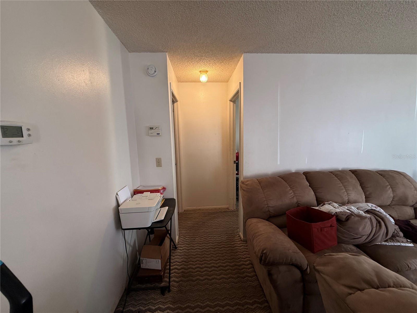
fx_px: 169
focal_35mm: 14
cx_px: 208
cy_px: 156
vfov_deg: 85.7
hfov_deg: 102.1
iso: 250
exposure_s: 1/60
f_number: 2.2
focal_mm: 2.22
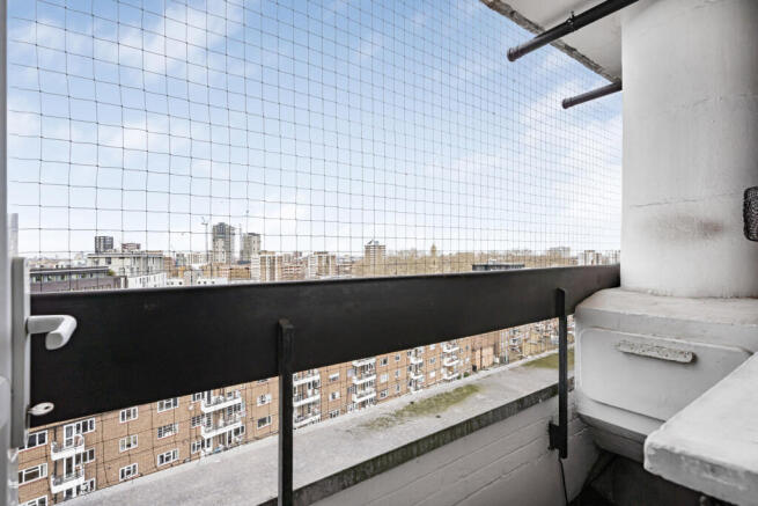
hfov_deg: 94.6
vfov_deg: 71.8
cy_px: 253
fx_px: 350
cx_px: 379
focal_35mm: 17
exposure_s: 1/640
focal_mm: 16.6
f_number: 7.1
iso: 320
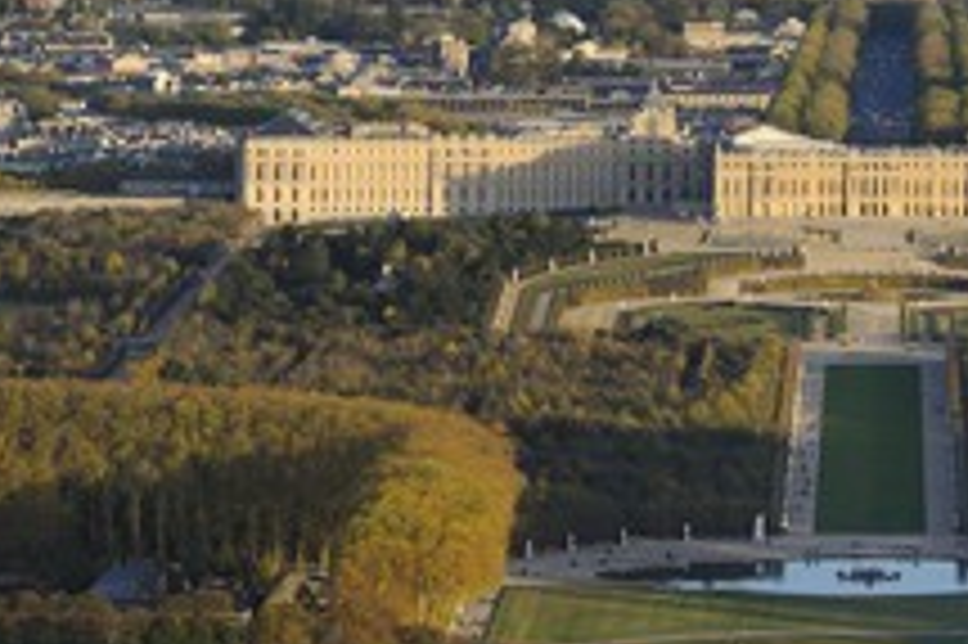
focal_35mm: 244
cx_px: 873
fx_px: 6556
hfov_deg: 8.4
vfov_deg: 5.6
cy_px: 306
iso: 400
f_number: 5
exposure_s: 1/800
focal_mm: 125
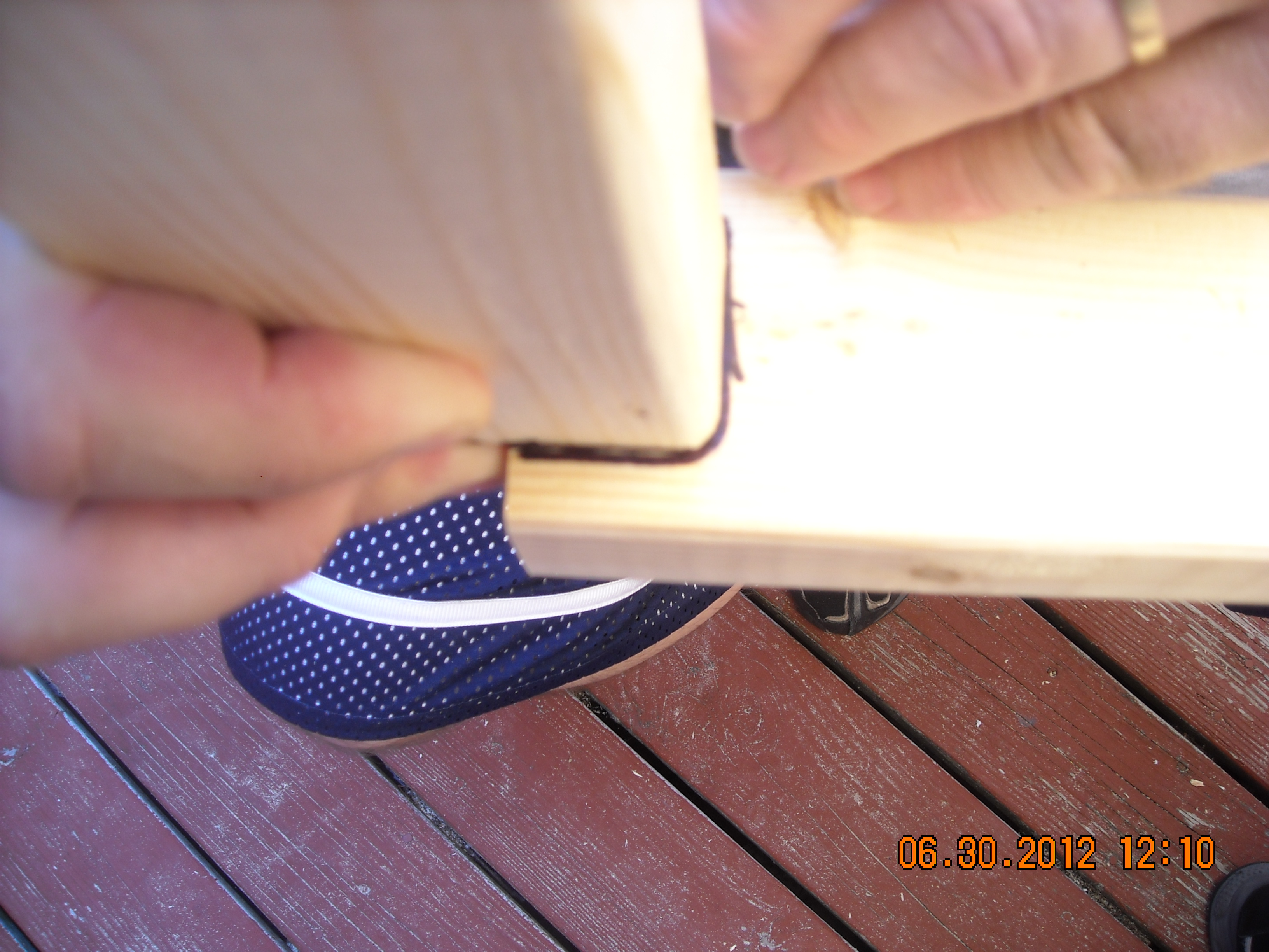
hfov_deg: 52.6
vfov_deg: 40.7
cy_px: 476
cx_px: 634
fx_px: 1283
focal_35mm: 35
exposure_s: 1/60
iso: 70
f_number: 2.8
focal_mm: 5.7
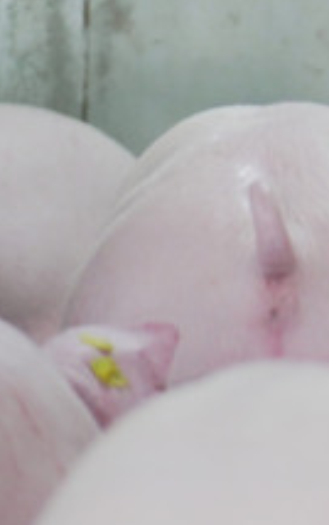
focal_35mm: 498
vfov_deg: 4.2
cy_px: -193
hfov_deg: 2.6
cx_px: 1058
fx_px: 7135
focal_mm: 102
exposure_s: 1/160
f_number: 2.8
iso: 2500
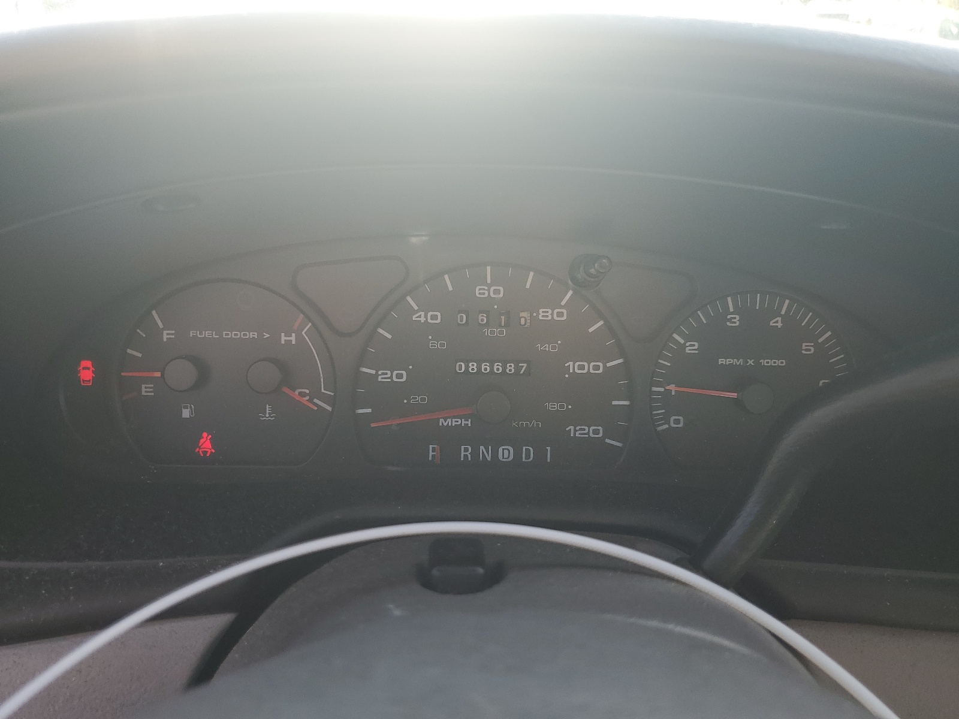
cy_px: 360
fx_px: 720
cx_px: 480
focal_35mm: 26
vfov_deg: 53.1
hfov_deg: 67.3
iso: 50
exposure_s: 1/182
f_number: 1.5
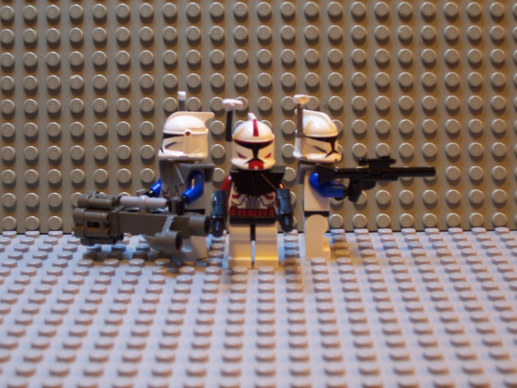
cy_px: 194
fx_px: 986
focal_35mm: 66
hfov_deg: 29.4
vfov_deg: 22.3
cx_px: 258
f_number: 4
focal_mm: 10.8
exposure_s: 1/4
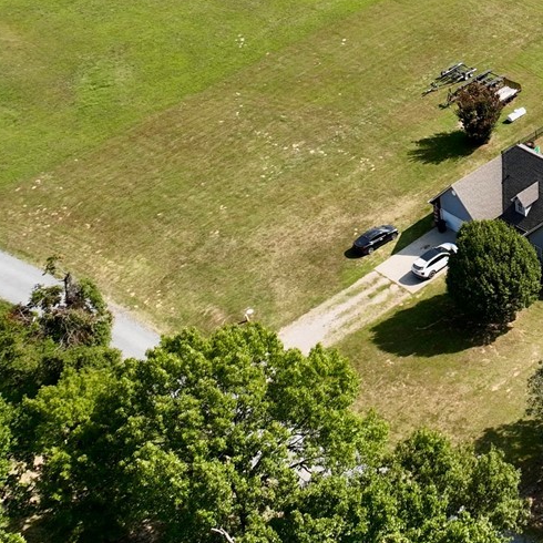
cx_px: 775
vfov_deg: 20.1
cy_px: -24
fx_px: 1473
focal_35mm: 83
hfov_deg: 18.8
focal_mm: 12.29
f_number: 2.8
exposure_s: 1/1000
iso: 130
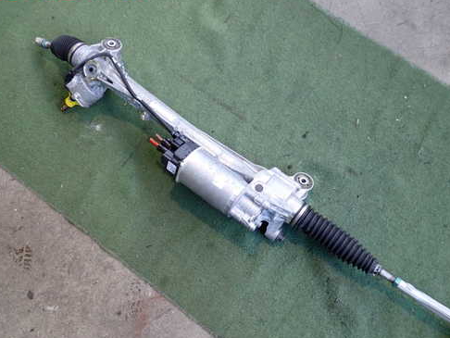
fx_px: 481
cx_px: 250
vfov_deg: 38.6
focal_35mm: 37
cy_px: 188
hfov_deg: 50.0
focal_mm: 5.4
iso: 200
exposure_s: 1/60
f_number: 2.3
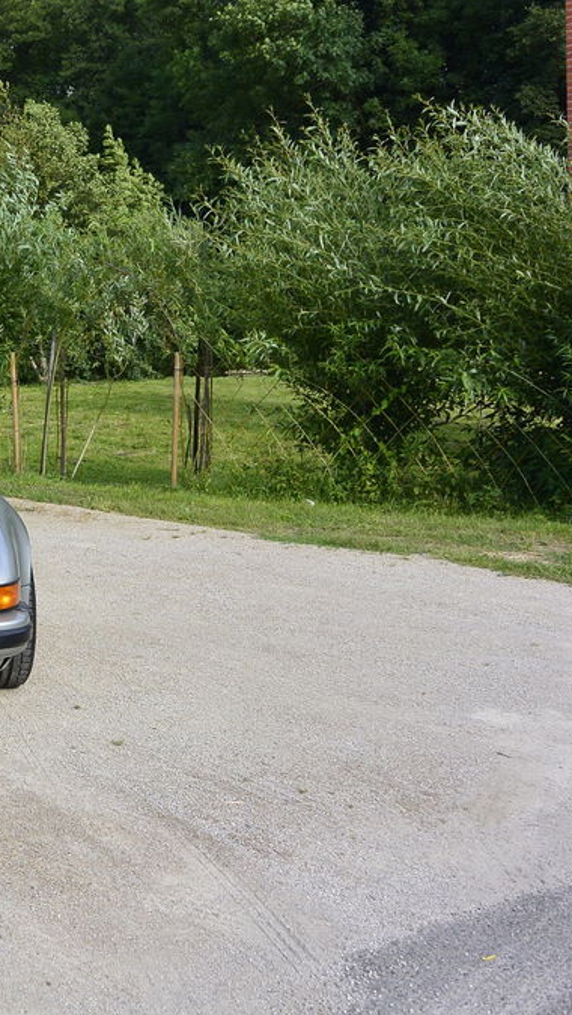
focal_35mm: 54
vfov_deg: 38.5
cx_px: -166
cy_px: 511
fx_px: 1455
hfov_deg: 20.4
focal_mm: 12.7
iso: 160
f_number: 4.5
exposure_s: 1/640
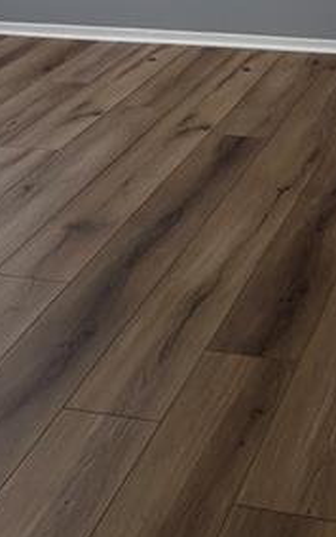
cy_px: -78
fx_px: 1010
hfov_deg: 18.3
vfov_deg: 26.9
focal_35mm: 69
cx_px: 353
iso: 250
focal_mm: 6.76
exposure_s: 1/60
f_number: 1.78
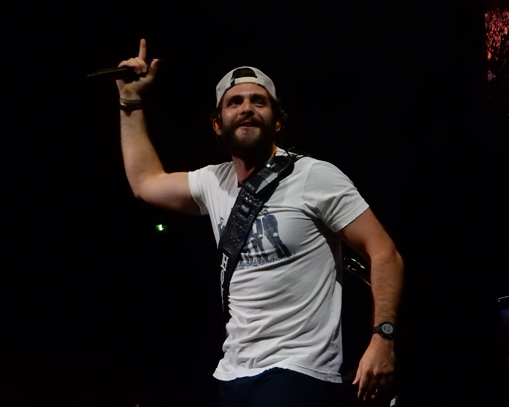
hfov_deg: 13.3
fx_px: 2184
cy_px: 203
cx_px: 242
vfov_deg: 10.6
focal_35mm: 145
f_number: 6
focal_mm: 24.7
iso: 1600
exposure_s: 1/250
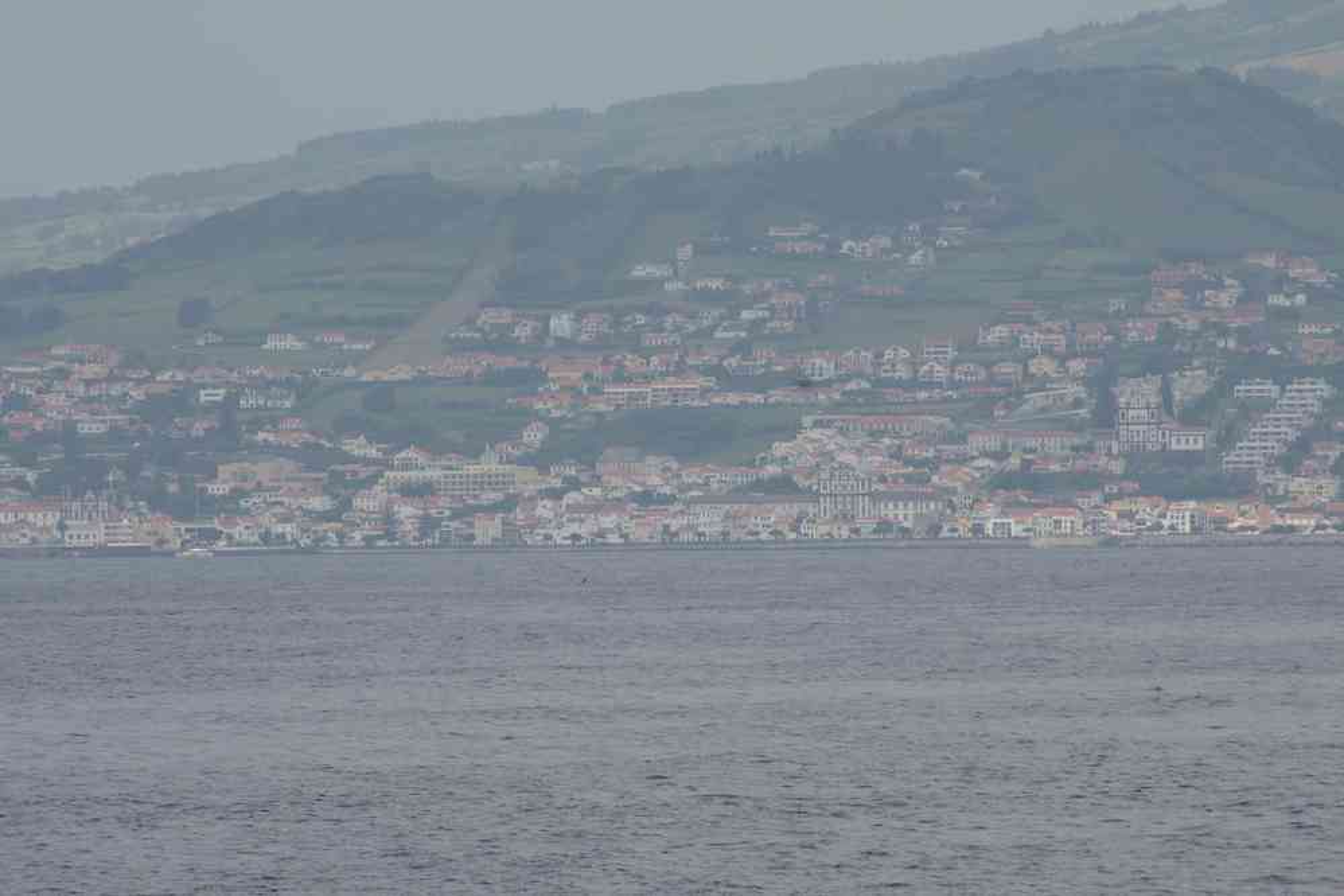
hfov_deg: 4.6
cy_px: 448
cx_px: 672
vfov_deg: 3.1
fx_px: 16799
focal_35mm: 450
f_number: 9
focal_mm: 300
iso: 400
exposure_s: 1/320
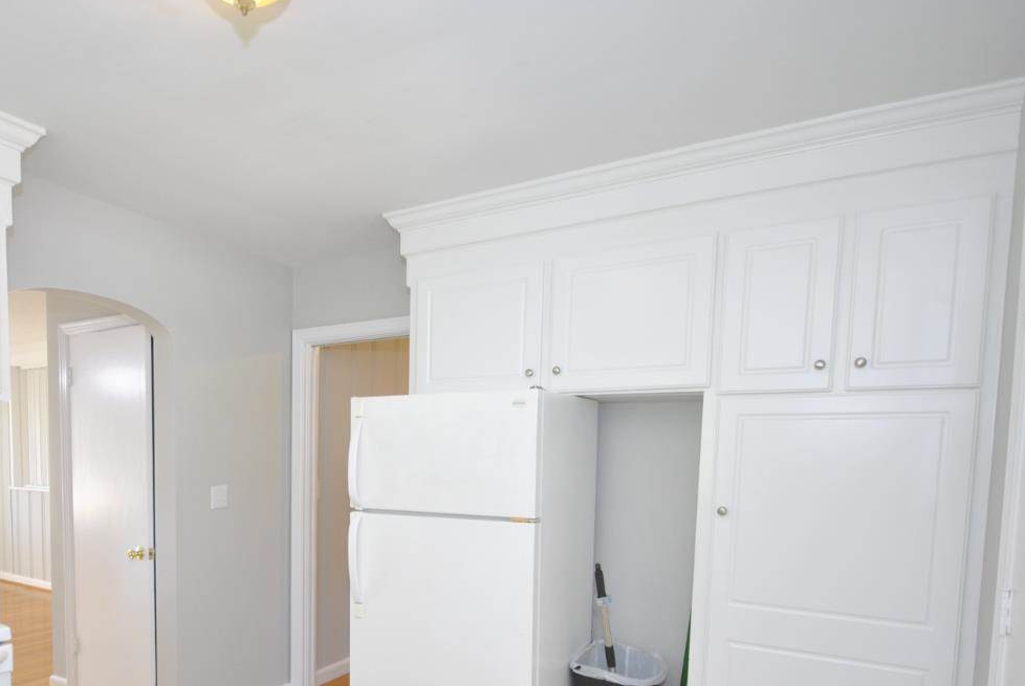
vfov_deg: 53.2
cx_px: 332
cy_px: 501
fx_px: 656
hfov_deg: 73.4
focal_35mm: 23
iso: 400
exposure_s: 1/25
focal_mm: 10
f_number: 4
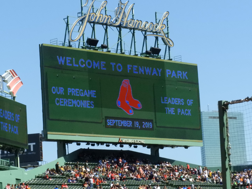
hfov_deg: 13.2
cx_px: 126
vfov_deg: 9.9
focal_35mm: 150
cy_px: 94
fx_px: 1092
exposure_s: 1/3200
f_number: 8.2
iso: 1600
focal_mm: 26.9
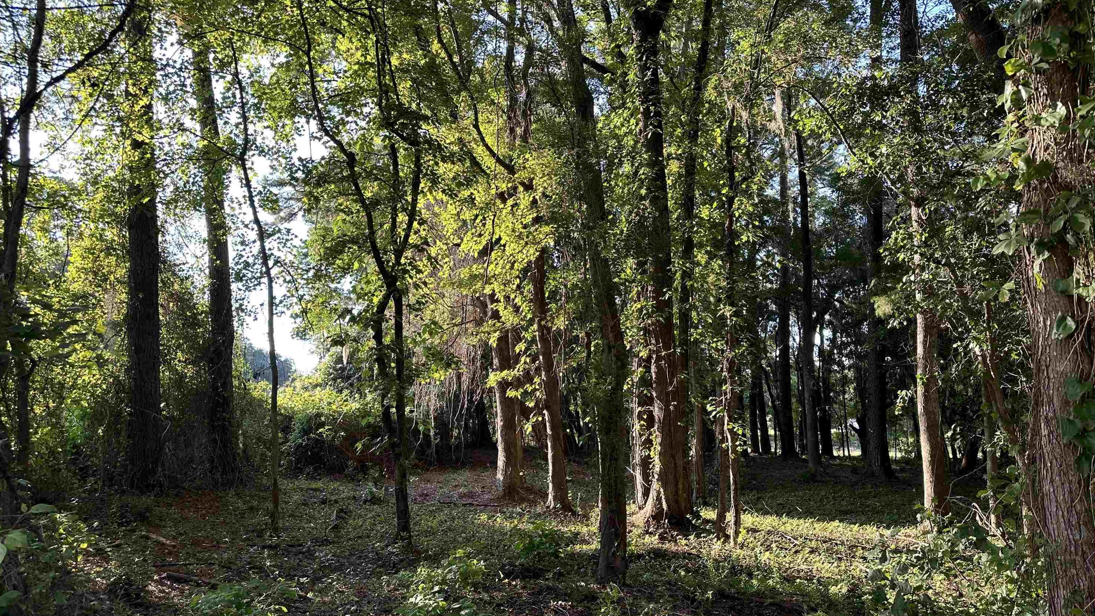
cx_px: 561
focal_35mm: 27
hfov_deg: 69.9
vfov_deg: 42.9
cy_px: 308
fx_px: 784
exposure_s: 1/224
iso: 64
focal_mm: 6.86
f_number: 1.78
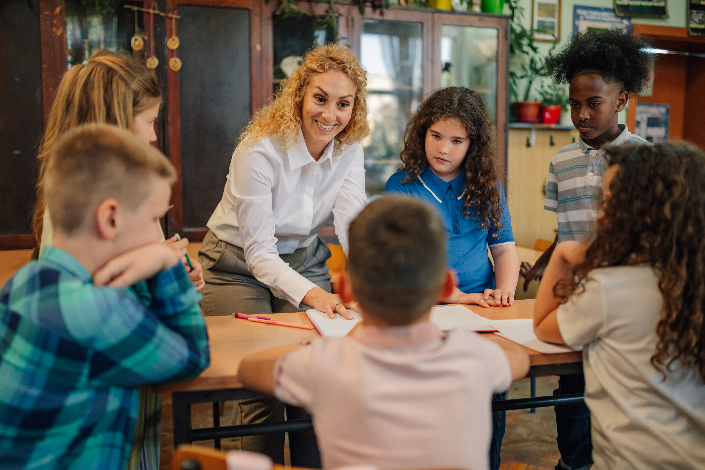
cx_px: 352
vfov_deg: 37.9
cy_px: 235
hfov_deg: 54.4
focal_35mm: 35
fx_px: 685
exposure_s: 1/125
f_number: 1.4
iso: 250
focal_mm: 35
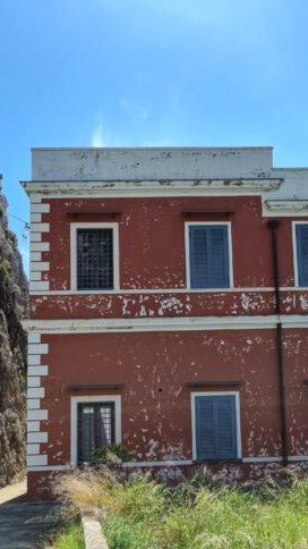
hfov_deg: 28.7
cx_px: 215
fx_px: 596
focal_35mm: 41
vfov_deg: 48.9
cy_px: 345
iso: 50
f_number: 1.8
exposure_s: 1/2168
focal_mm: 5.4
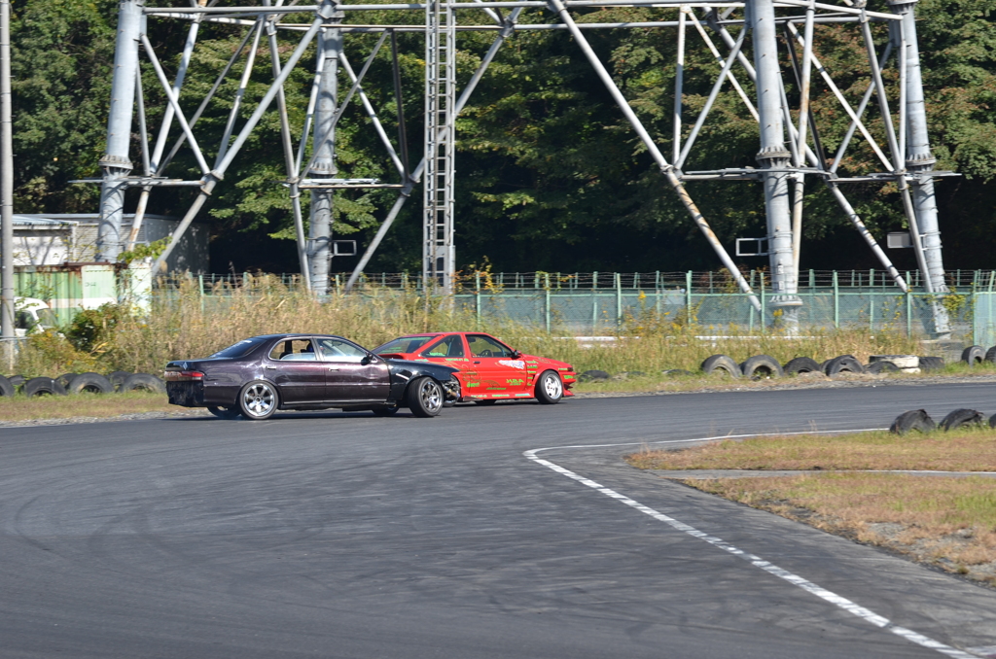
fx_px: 5590
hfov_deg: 10.2
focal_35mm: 202
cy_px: 330
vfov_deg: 6.8
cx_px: 498
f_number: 7.1
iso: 100
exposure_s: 1/320
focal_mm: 135
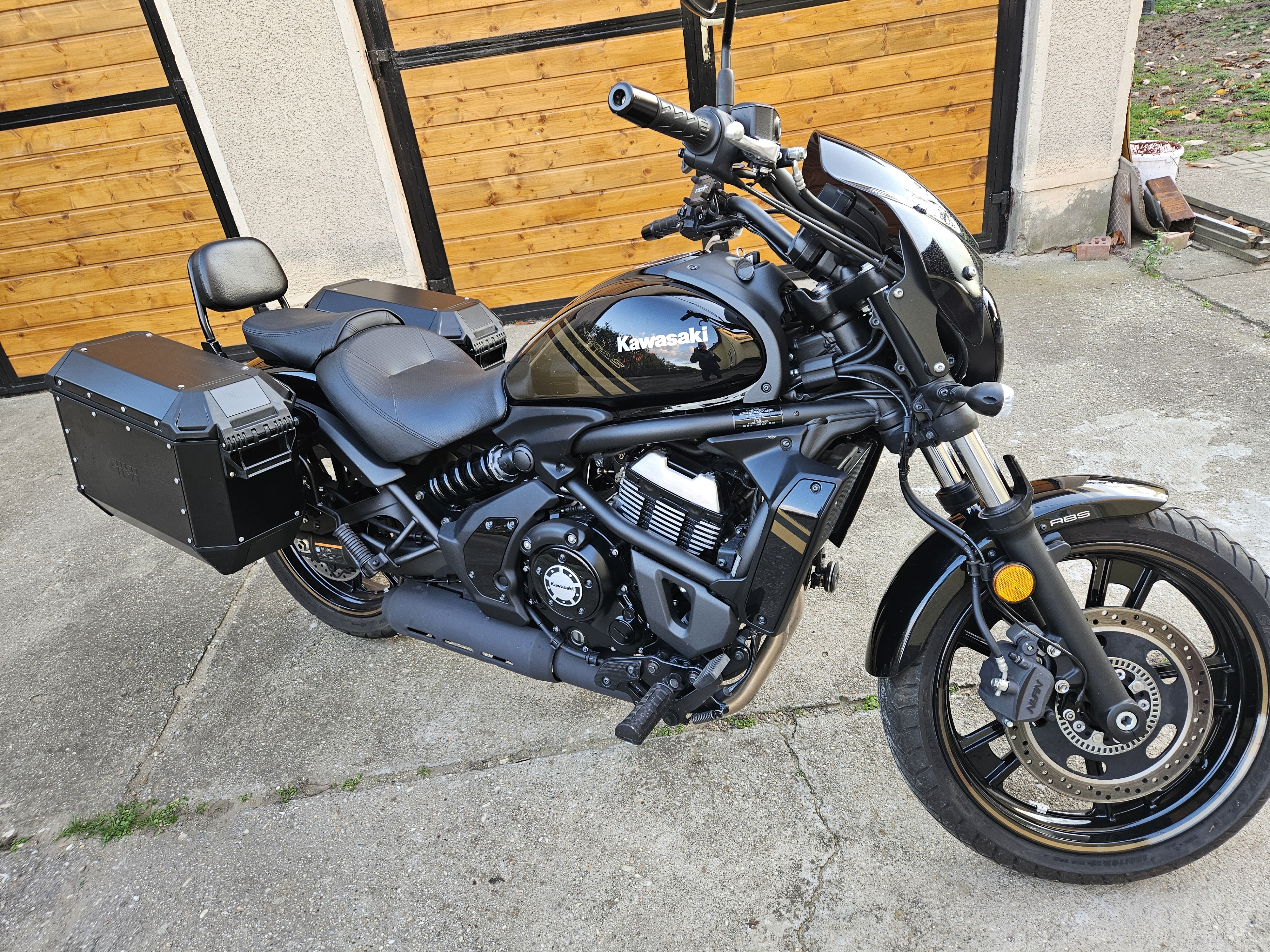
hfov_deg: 73.9
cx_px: 635
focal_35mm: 23
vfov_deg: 58.9
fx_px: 844
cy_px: 476
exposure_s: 1/100
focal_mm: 5.4
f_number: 1.8
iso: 125
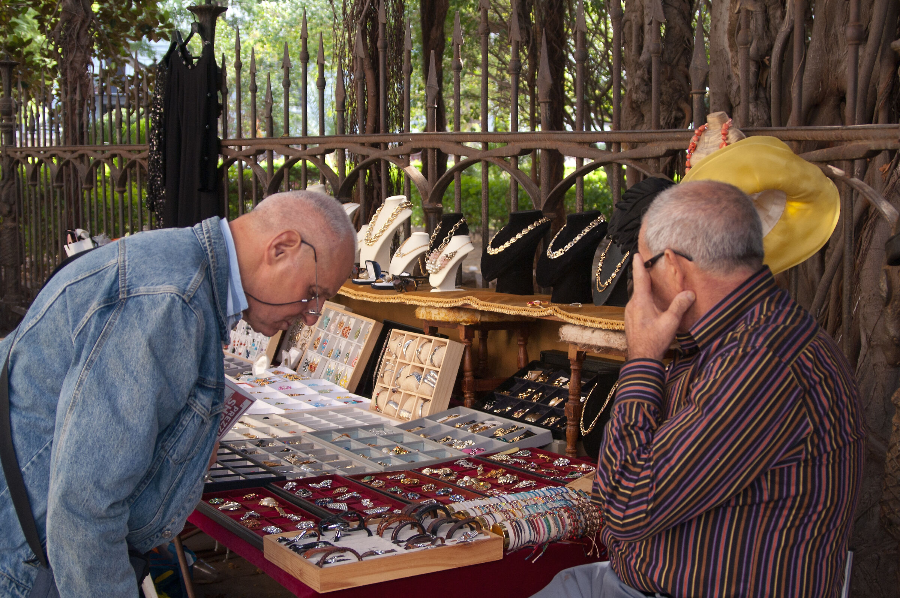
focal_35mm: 52
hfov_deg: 37.9
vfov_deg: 25.7
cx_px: 450
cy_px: 299
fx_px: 1311
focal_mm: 35
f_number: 4.5
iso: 400
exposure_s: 1/90
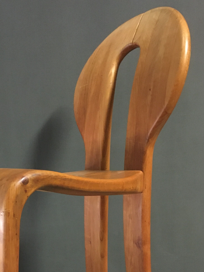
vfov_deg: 37.8
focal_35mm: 49
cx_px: 48
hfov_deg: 29.2
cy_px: 210
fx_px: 385
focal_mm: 4.15
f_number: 2.2
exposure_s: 1/17
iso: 400
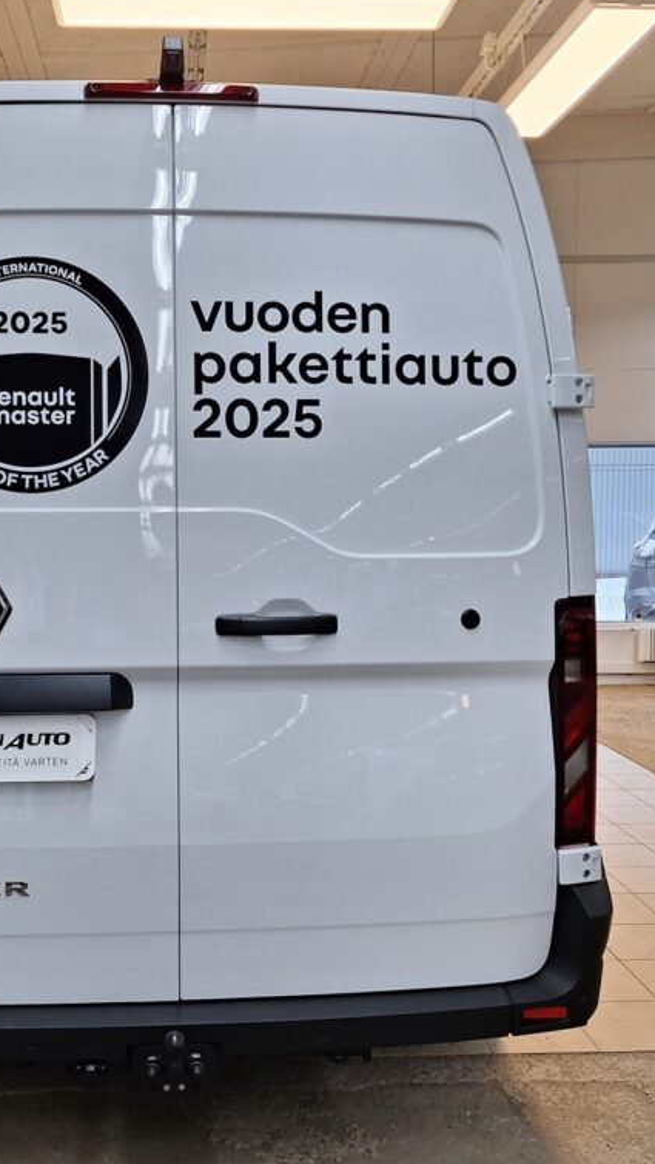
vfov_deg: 58.0
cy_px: 574
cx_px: 200
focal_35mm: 34
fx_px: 1049
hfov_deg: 34.2
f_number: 1.8
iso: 40
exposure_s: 1/100
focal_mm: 5.54
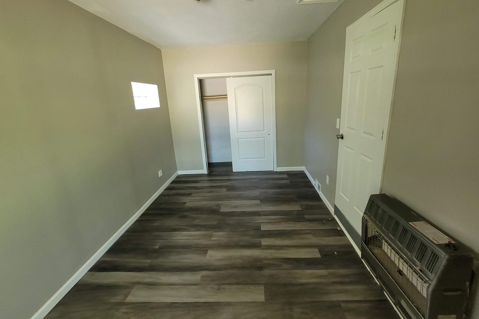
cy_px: 146
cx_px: 243
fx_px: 186
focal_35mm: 14
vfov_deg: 81.0
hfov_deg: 104.2
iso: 400
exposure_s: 1/59
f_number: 2.2
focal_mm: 2.2
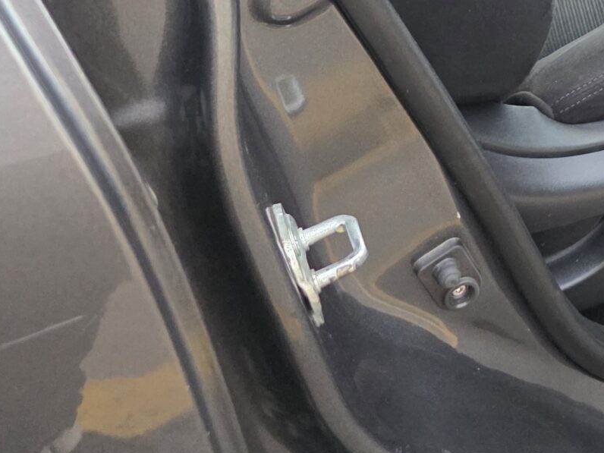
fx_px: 1291
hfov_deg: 22.2
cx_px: 879
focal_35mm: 74
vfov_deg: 17.7
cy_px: -243
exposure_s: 1/120
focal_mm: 6.3
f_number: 1.7
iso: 500
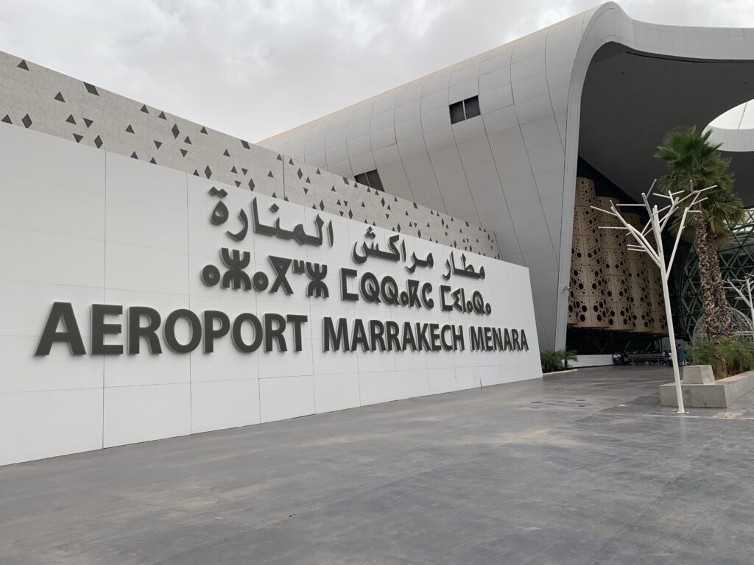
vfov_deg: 53.1
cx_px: 377
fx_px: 566
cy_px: 282
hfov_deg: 67.3
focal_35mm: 26
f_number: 1.8
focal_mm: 4.25
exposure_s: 1/2481
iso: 25
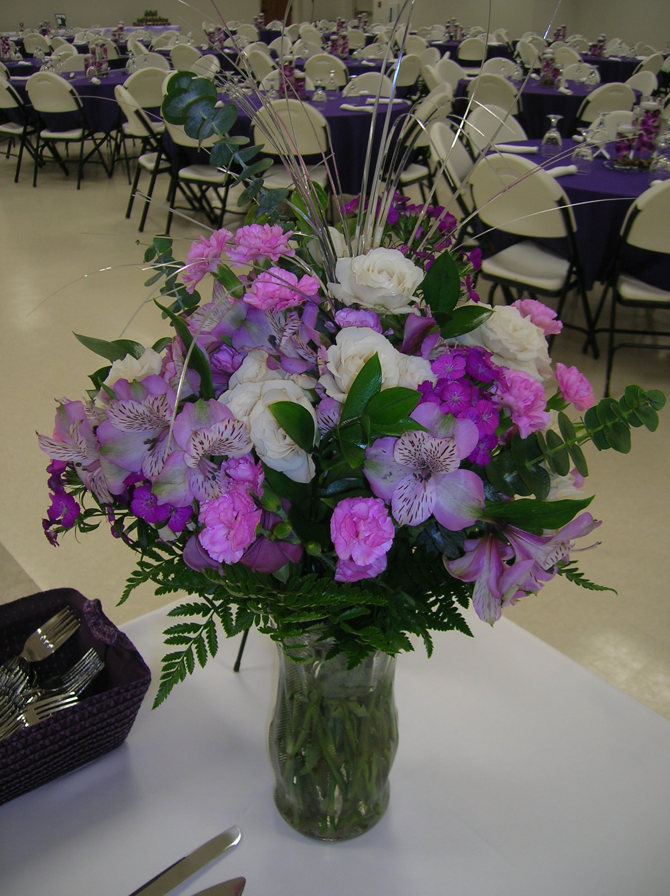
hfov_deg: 41.7
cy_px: 448
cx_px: 335
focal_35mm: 34
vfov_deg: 54.0
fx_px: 879
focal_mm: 5.7
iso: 50
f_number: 2.9
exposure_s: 1/30
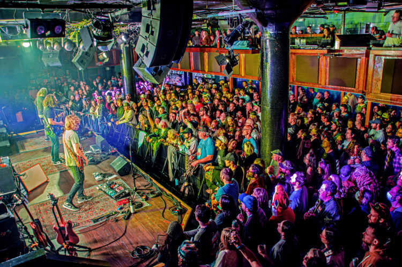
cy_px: 134
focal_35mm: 27
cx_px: 201
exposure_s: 1/50
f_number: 3.5
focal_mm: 18
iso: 2000
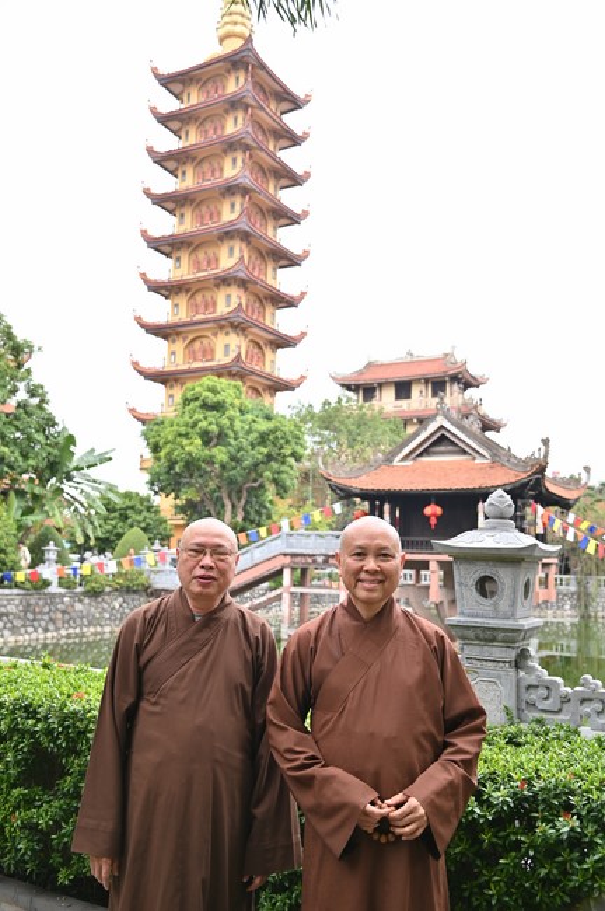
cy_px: 456
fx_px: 783
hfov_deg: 42.2
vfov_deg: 60.3
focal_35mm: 31
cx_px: 302
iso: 125
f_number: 4.5
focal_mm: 31
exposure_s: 1/100
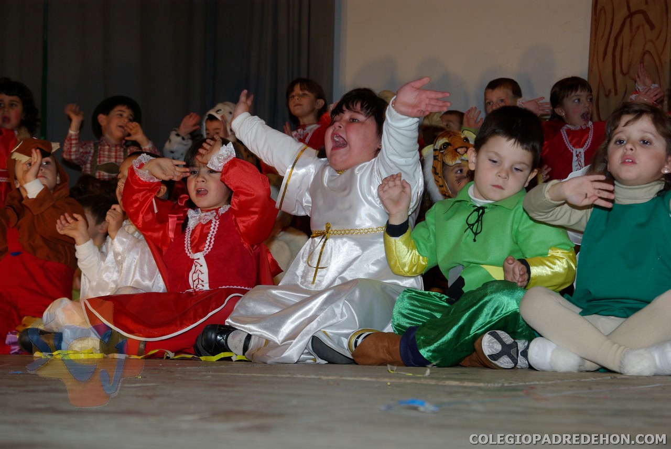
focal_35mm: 75
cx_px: 336
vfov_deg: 18.2
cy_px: 224
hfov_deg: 27.0
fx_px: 1400
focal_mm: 50
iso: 400
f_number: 5.6
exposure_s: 1/60
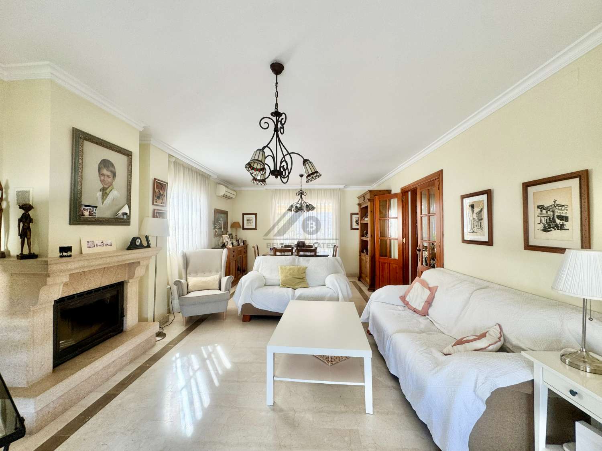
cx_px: 301
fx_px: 243
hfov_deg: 102.1
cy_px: 226
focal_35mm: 14
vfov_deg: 85.7
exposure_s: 1/99
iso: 64
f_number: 2.2
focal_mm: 2.22
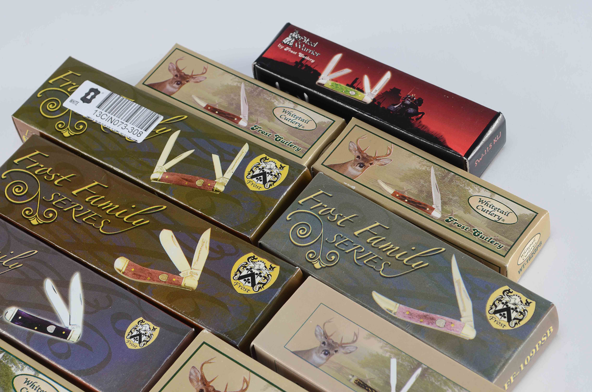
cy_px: 196
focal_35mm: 82
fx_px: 1354
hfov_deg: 24.7
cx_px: 296
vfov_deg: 16.5
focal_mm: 55
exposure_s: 1/80
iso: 100
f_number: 11
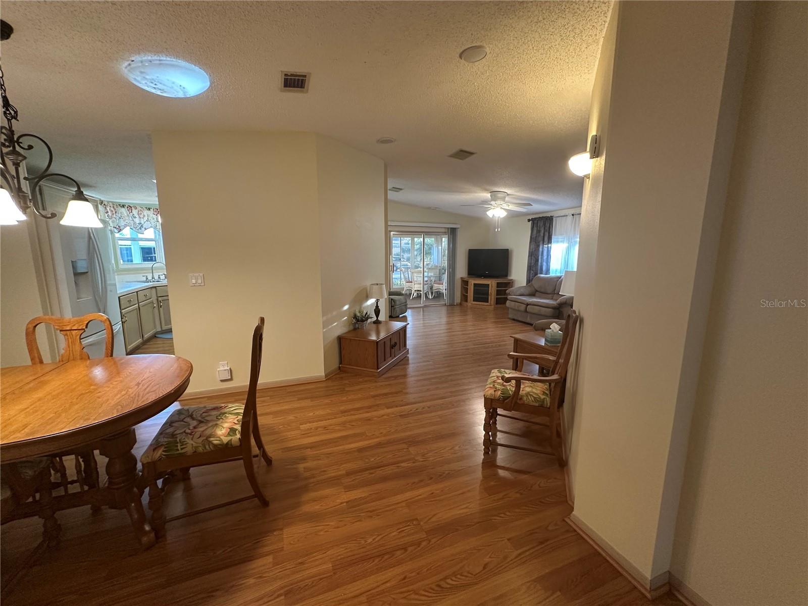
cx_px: 404
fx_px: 327
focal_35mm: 14
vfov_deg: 85.7
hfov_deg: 102.1
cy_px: 303
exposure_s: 1/60
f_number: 2.2
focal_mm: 2.22
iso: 250
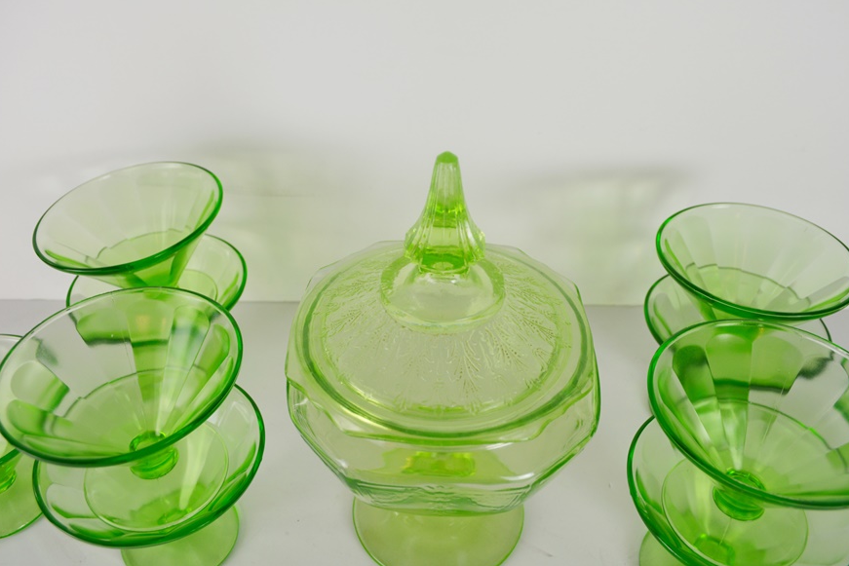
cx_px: 425
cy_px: 275
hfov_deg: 60.3
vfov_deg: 42.3
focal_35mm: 31
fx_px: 731
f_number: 5.6
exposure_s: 1/125
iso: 280
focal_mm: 20
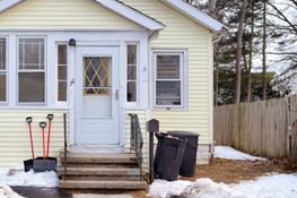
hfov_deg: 32.9
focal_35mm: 59
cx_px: 55
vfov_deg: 23.0
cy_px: 111
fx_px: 486
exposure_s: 1/160
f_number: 5
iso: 100
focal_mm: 31
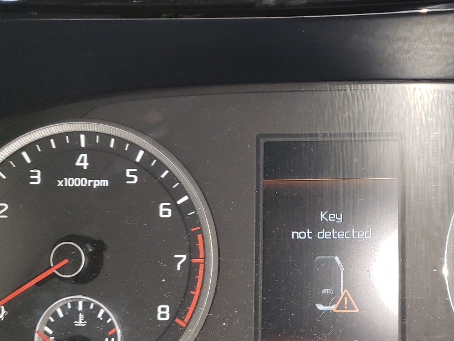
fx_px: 669
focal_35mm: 51
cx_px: 362
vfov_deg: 28.4
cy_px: 222
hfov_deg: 36.3
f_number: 1.5
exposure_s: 1/30
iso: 258
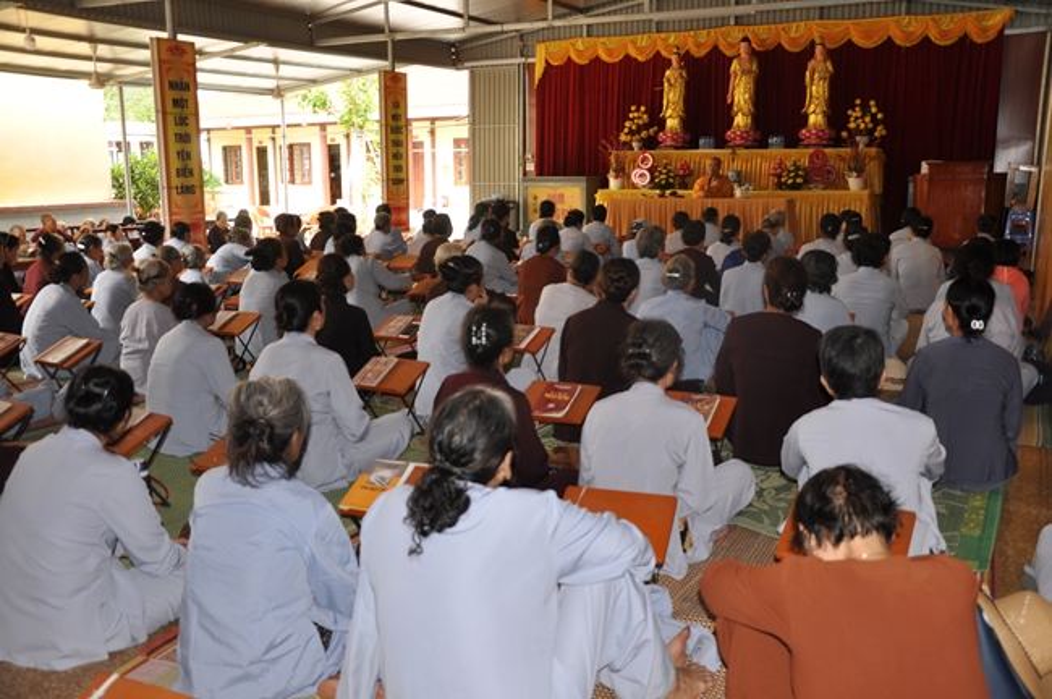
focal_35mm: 33
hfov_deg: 57.3
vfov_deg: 39.9
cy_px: 350
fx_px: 963
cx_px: 526
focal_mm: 22
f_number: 3.8
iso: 200
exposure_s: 1/60
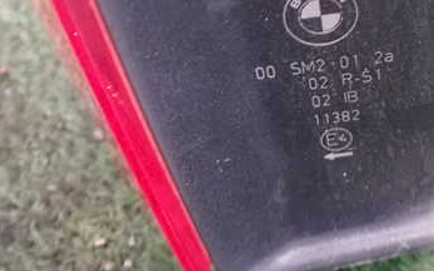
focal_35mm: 55
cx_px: 278
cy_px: 31
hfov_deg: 36.6
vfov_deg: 23.0
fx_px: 651
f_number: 2.3
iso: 1600
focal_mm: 5.4
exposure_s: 1/25
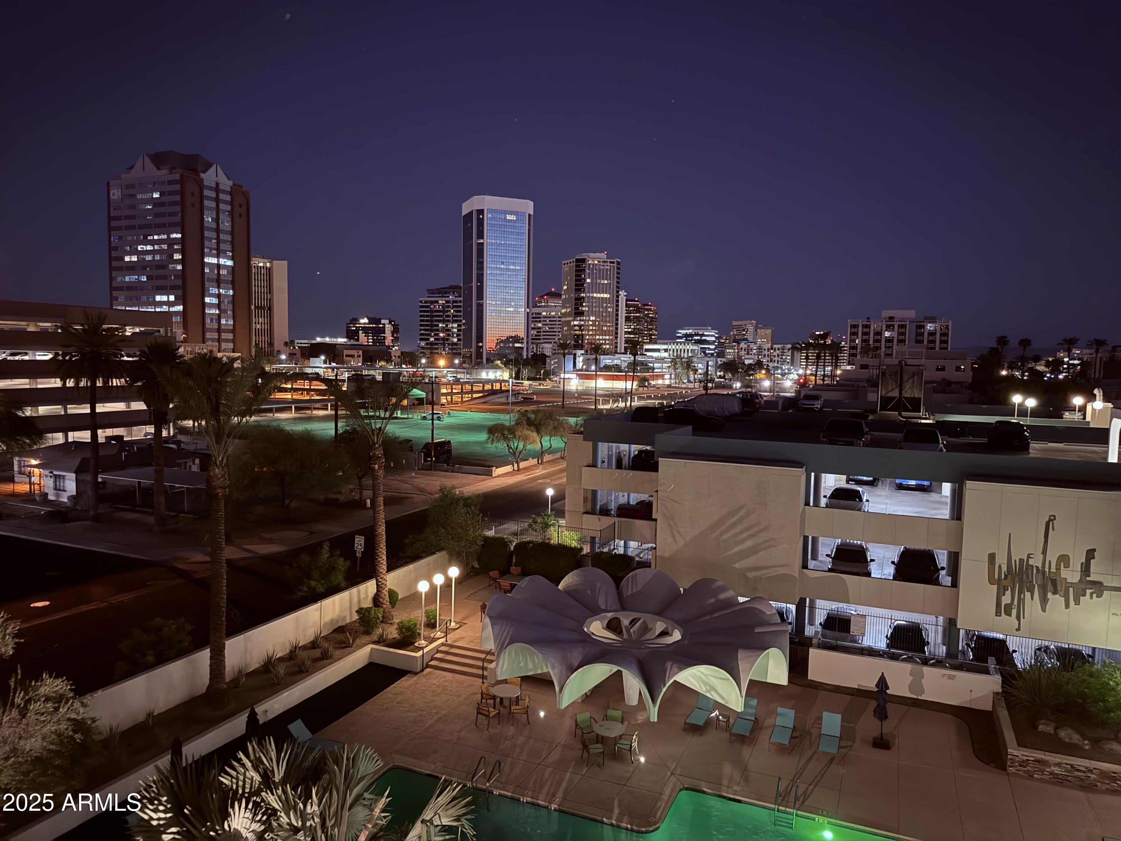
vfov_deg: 56.8
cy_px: 420
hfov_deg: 71.6
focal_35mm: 24
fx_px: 777
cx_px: 560
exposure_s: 1/11
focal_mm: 6.76
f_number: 1.78
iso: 1000
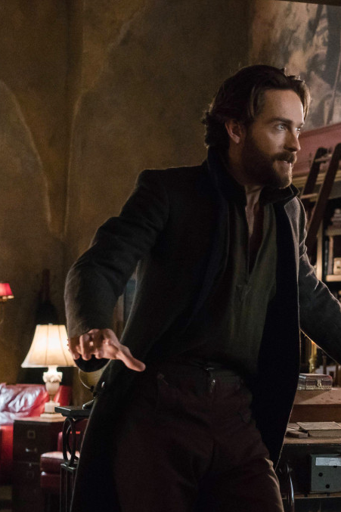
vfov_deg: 19.3
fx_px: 1507
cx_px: 379
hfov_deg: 12.7
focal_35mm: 106
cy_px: 258
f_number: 5.6
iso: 12800
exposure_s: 1/125
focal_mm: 70
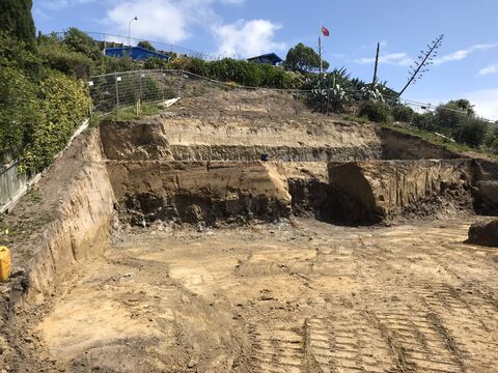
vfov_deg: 49.7
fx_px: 403
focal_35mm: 28
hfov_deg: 63.4
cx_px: 249
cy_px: 186
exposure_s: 1/2457
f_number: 1.8
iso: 20
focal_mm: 3.99
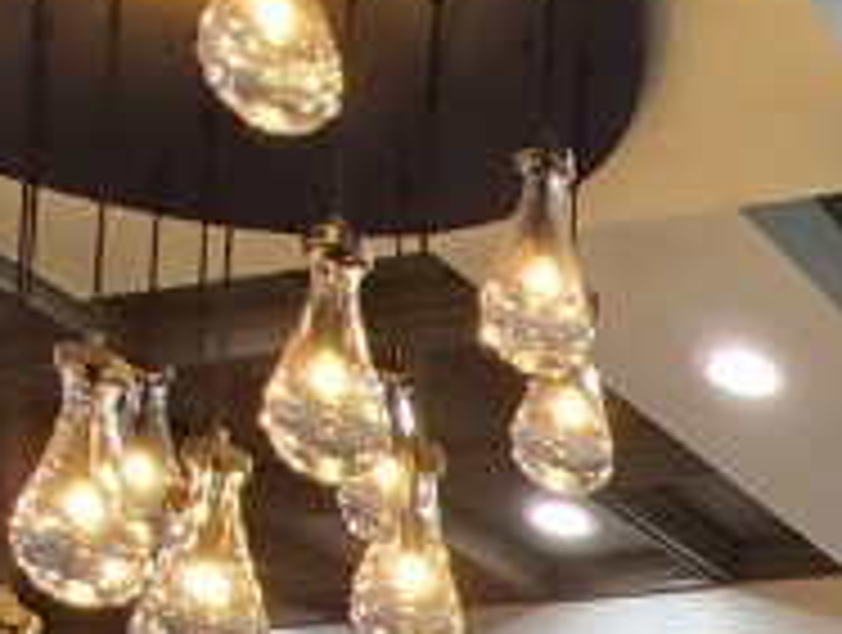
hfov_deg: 19.8
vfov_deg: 16.2
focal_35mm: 71
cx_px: 1531
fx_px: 1730
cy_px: 1264
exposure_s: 1/60
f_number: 2.2
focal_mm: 1.8
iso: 160
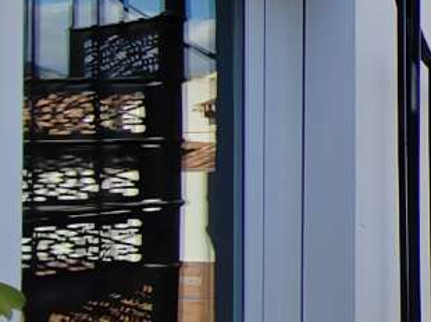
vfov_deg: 23.2
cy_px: 127
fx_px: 784
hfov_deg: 20.7
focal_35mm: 63
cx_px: 787
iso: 100
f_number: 2.2
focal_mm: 2.16
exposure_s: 1/710
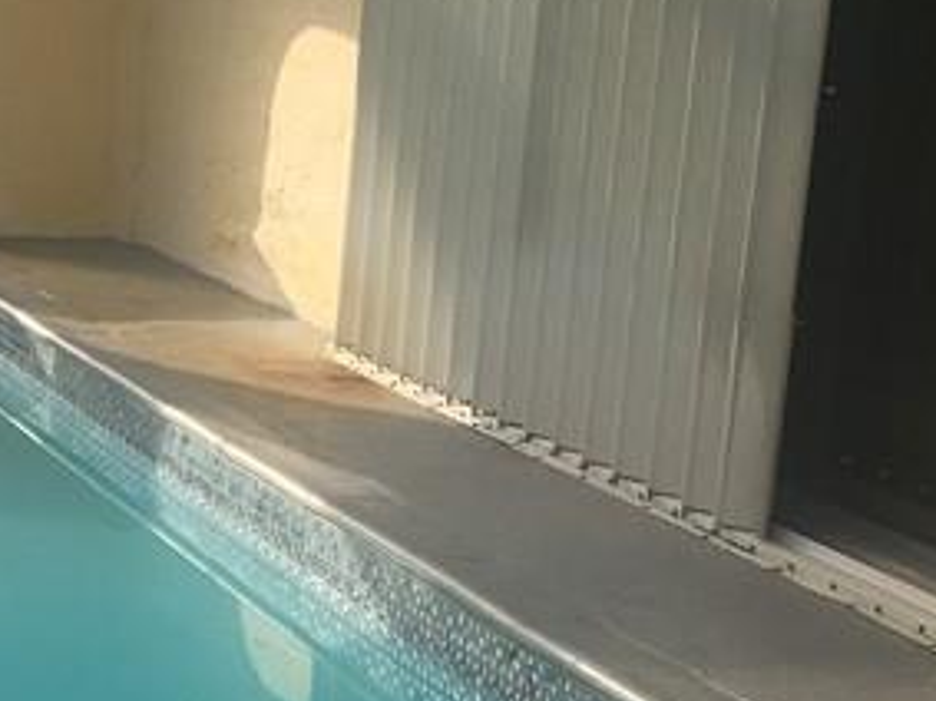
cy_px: 453
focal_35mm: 105
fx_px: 2838
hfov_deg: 17.5
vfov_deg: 14.1
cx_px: -298
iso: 25
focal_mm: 4.15
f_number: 2.2
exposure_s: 1/657
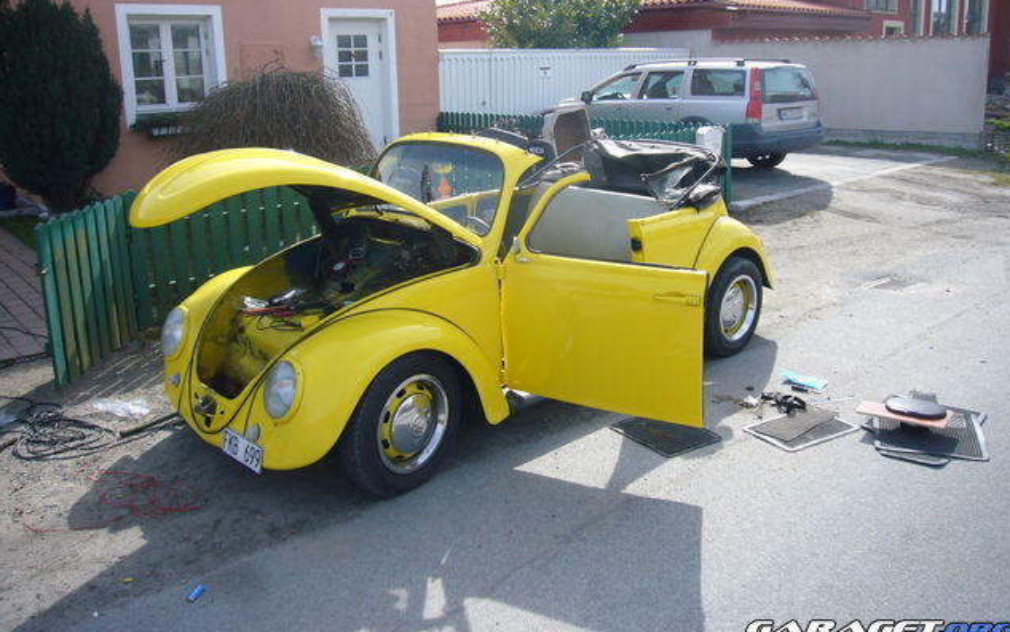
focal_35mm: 30
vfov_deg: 41.7
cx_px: 509
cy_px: 262
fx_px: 826
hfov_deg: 62.9
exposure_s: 1/160
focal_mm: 4.6
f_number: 5.6
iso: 80
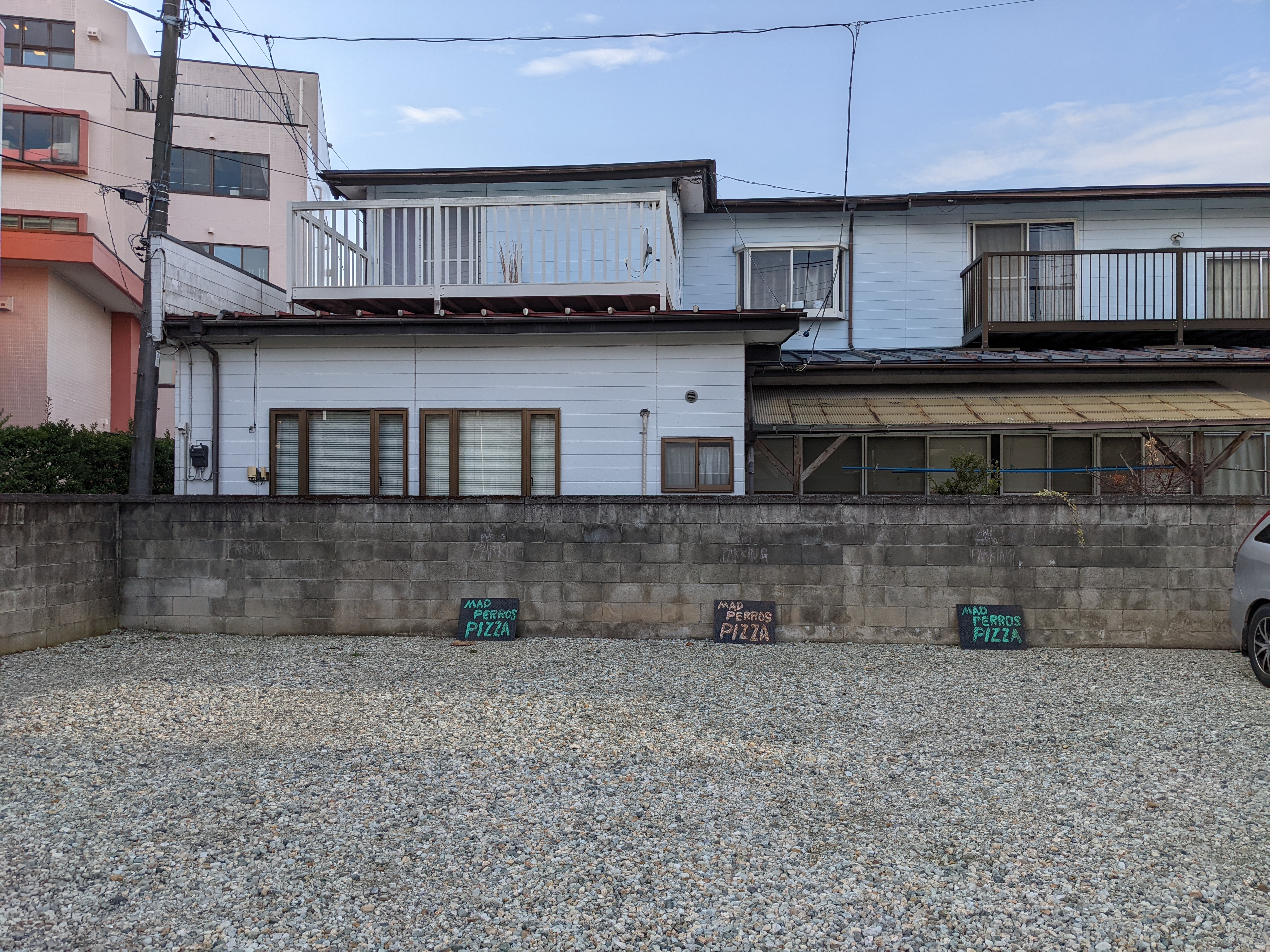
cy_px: 476
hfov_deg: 65.3
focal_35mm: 27
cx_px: 635
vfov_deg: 51.4
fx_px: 991
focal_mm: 4.38
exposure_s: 1/1672
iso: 61
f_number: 1.73
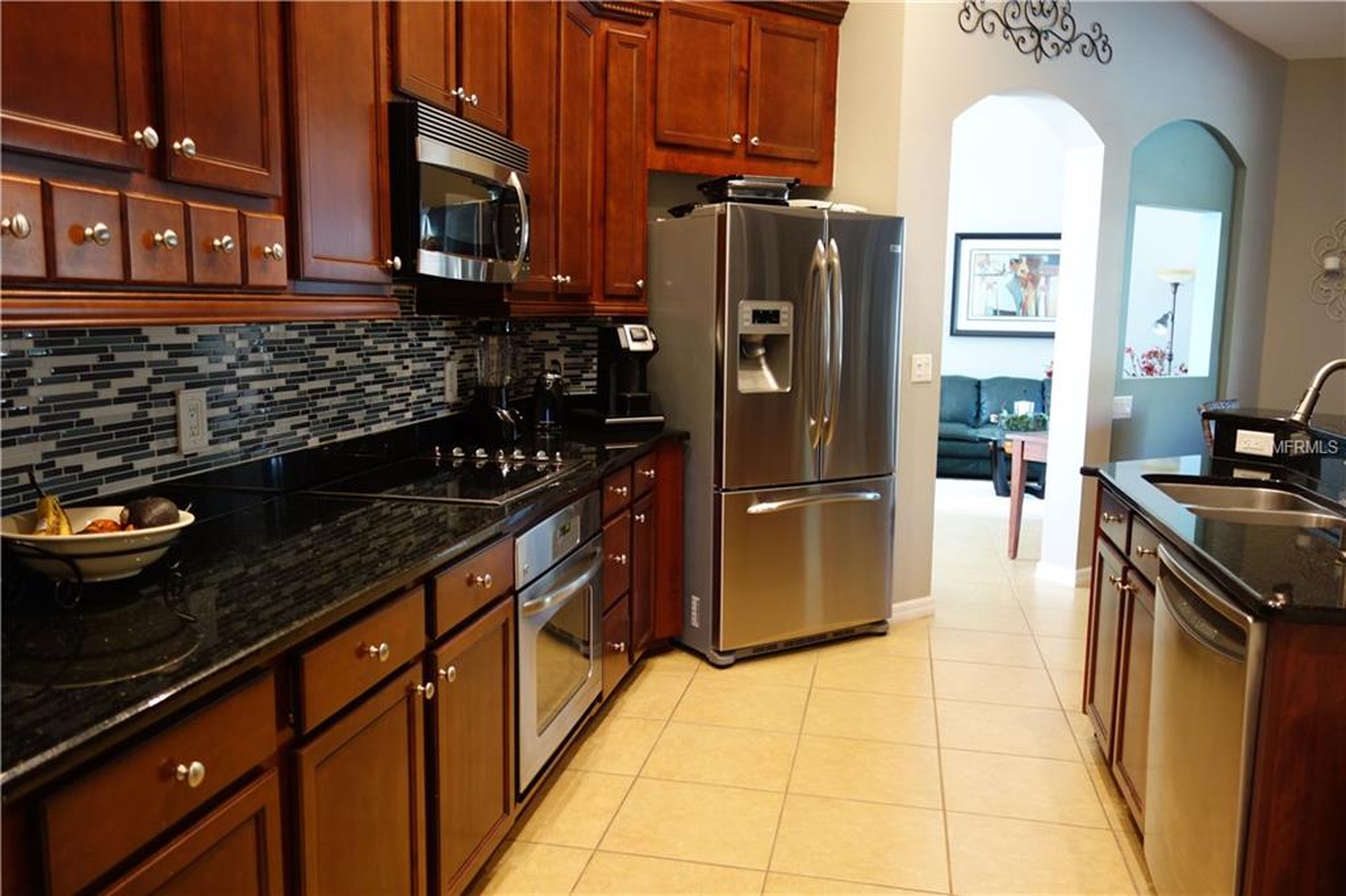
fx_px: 1046
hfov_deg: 65.5
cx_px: 673
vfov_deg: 46.4
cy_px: 448
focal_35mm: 28
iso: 400
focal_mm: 10.4
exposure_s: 1/30
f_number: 1.8
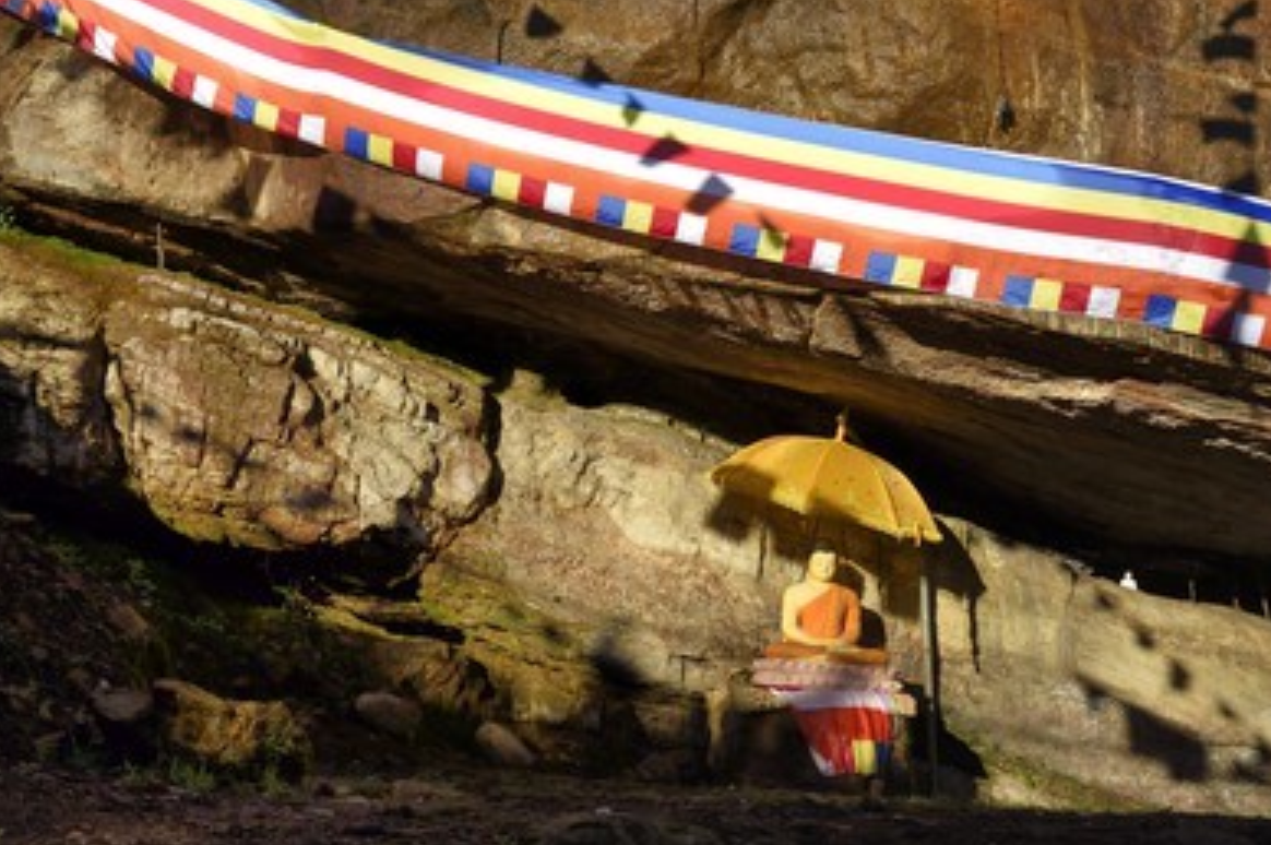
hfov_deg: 38.2
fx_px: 1834
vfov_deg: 25.9
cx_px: 665
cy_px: 393
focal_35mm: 52
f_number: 10
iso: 200
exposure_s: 1/250
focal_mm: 48
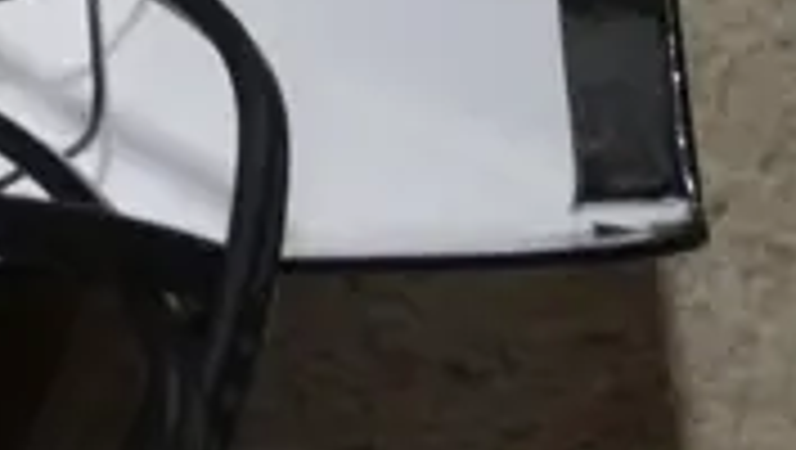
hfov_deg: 7.4
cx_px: -908
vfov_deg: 4.1
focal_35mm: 277
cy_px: -1253
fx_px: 5853
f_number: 4.7
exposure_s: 1/60
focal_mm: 22
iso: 1000
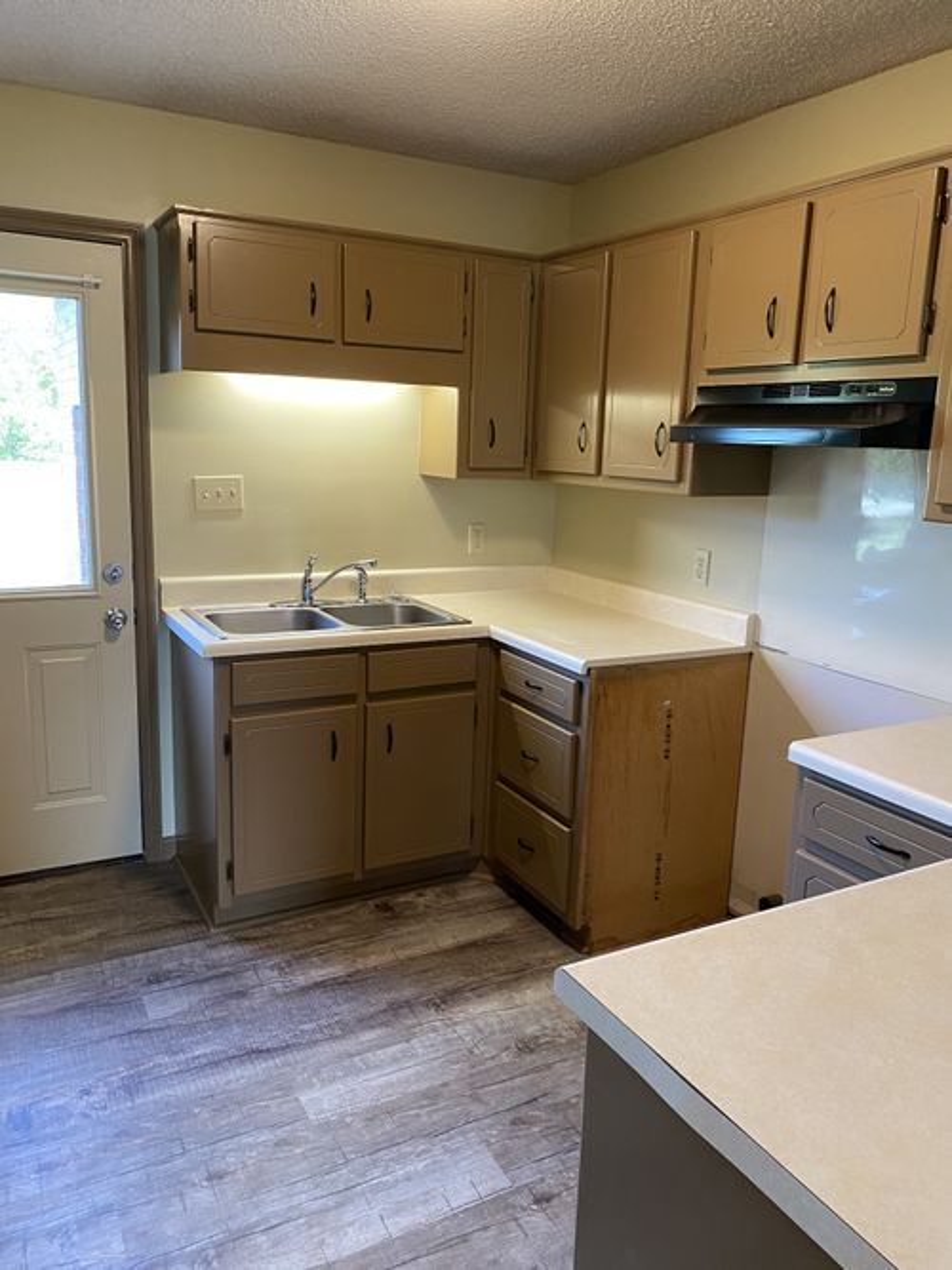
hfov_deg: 53.0
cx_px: 476
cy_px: 635
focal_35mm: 26
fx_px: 954
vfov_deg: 67.3
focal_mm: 4.25
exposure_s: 1/60
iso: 160
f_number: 1.8
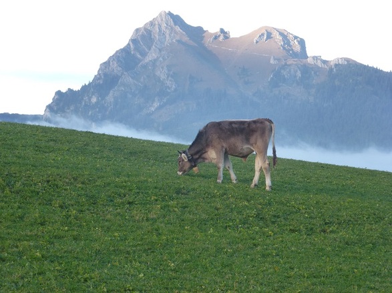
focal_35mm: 89
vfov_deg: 16.6
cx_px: 196
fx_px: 1008
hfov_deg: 22.0
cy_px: 146
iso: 160
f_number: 4.9
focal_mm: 16
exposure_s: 1/100
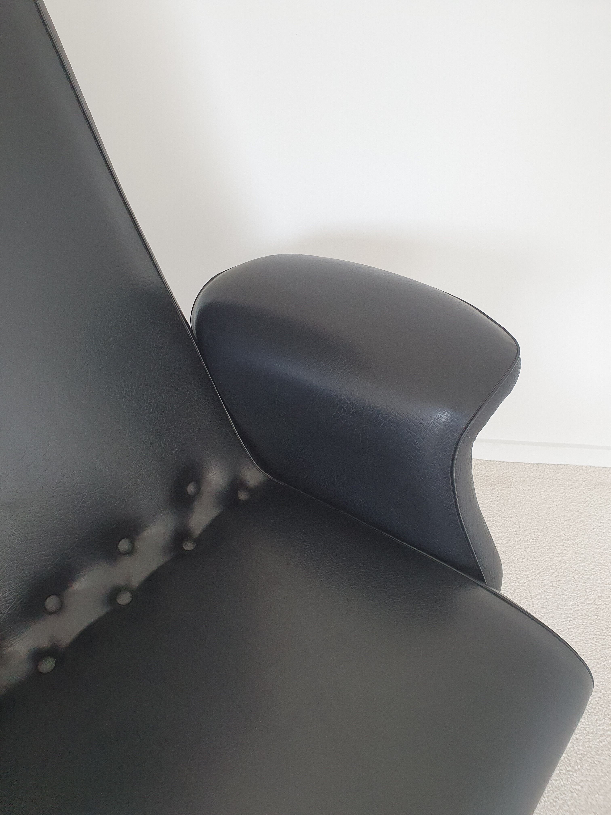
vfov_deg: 67.3
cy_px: 408
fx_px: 612
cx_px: 306
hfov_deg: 53.1
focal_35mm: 26
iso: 200
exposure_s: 1/60
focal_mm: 4.32
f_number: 2.4
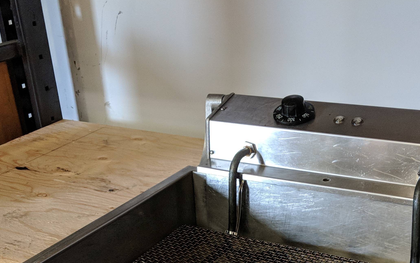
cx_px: 231
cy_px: 300
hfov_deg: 36.2
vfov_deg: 21.7
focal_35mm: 56
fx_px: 641
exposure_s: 1/120
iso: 297
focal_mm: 4.44
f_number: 1.8
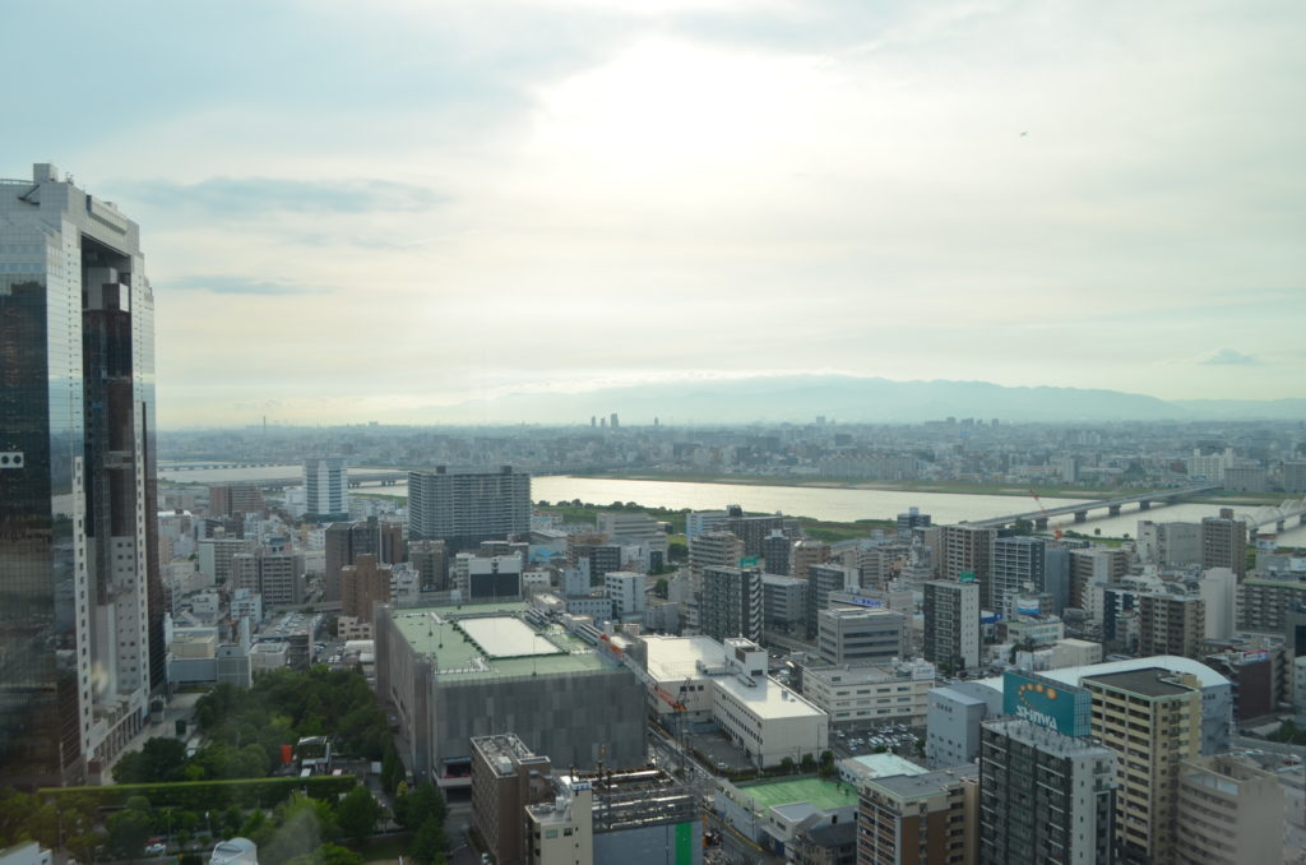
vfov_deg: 39.8
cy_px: 432
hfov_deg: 57.3
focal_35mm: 33
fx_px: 1195
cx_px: 653
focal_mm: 22
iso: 140
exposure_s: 1/250
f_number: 8
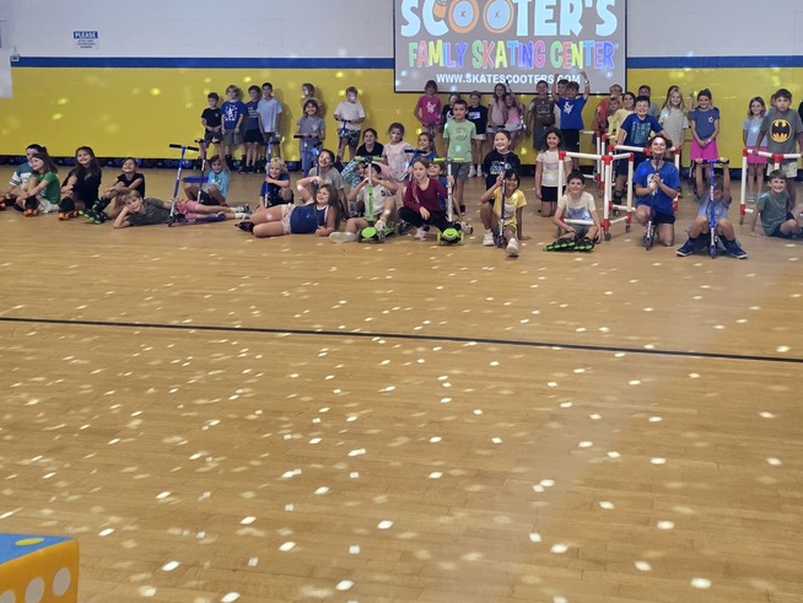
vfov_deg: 38.6
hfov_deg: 50.2
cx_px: 548
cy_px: 144
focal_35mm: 36
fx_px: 835
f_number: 1.8
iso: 250
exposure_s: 1/120
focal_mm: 5.4
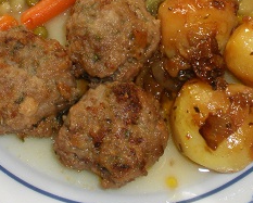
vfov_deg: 15.4
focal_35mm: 99
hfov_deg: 19.3
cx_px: 121
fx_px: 742
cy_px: 10
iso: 100
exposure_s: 1/30
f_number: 3.5
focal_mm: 6.6
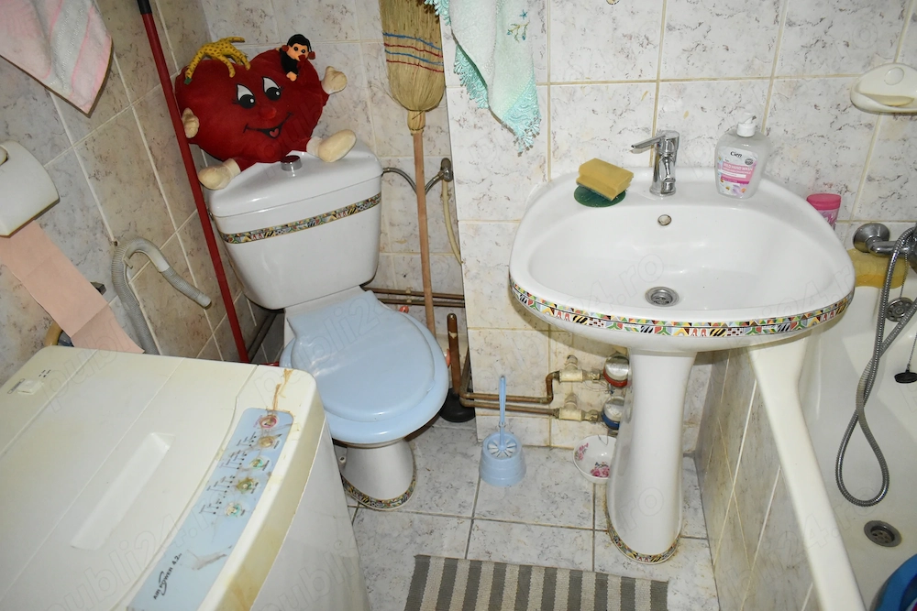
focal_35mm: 27
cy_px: 306
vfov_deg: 47.9
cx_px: 458
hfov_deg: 67.4
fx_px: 688
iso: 4000
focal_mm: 18
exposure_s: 1/60
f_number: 3.5
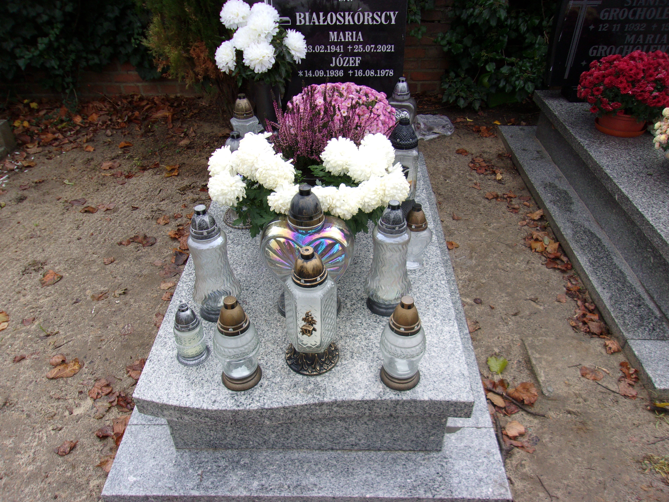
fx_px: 522
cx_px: 334
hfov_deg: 65.3
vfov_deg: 51.4
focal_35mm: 27
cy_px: 251
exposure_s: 1/75
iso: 80
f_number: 3
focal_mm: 4.9
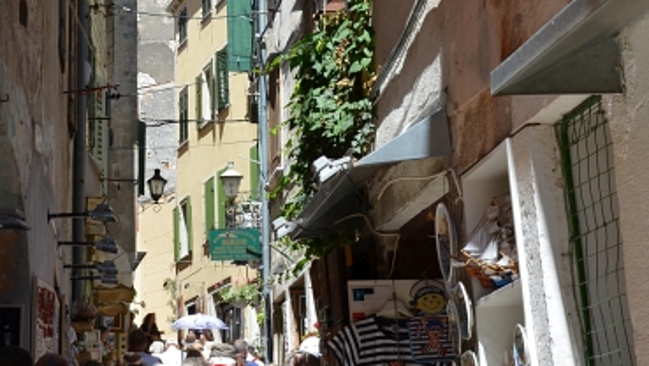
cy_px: 16
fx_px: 1911
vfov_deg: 10.9
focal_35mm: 111
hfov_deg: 19.2
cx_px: 224
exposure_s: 1/250
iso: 160
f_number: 8
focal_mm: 34
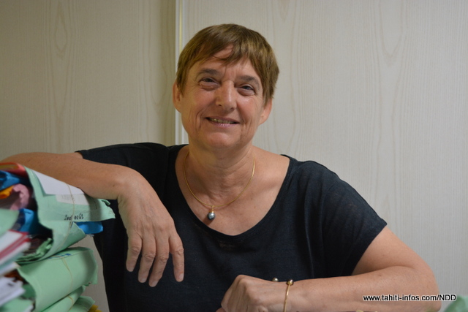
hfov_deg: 37.8
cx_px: 234
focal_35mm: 52
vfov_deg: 25.8
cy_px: 156
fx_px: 683
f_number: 4.5
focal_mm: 35
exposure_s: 1/60
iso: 800
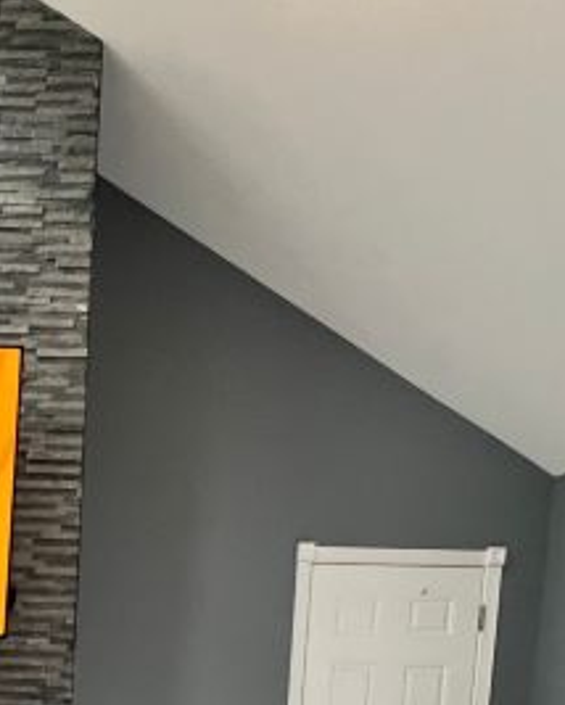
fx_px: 793
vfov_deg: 39.1
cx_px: -108
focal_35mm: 38
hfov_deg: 32.5
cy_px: 782
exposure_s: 1/60
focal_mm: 1.57
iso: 400
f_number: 1.8
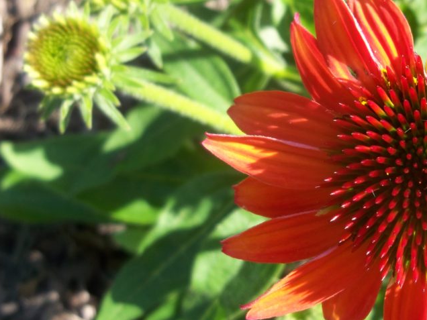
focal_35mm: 66
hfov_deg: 28.1
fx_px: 814
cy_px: 162
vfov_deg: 22.3
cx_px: 401
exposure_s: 1/125
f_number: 3.5
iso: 64
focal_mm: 6.2
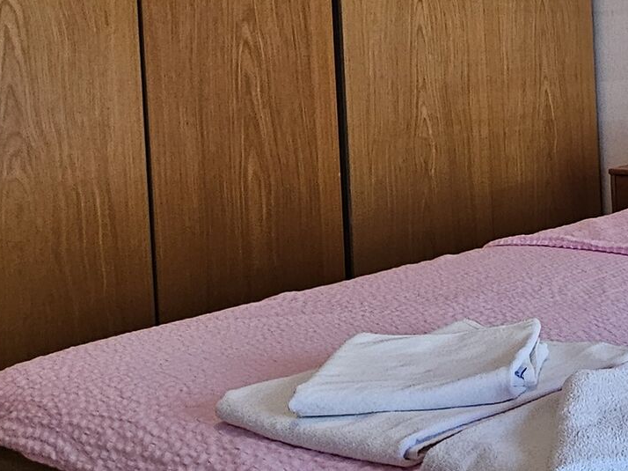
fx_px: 925
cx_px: 895
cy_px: 58
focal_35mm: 51
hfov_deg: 27.9
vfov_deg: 27.6
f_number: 2.2
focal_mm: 2.2
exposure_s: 1/50
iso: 250
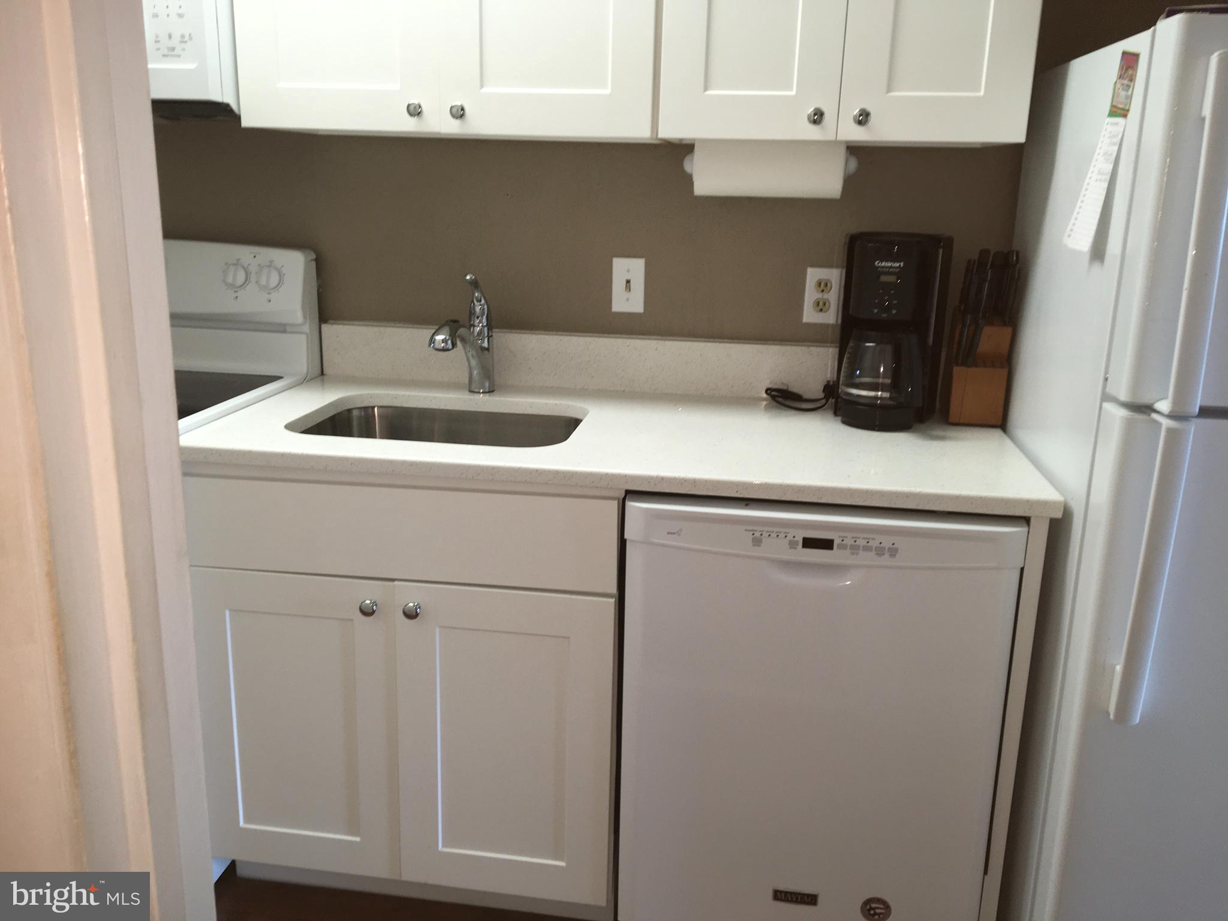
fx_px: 1029
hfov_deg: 61.7
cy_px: 460
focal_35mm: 29
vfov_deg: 48.2
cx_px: 614
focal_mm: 4.15
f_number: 2.2
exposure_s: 1/30
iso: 25
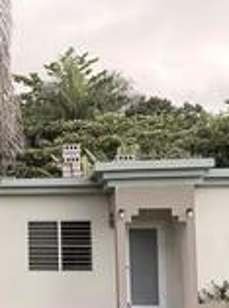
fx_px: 735
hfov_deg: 16.4
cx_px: -96
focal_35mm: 83
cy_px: 189
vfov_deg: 23.6
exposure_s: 1/145
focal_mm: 5.96
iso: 50
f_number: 1.6
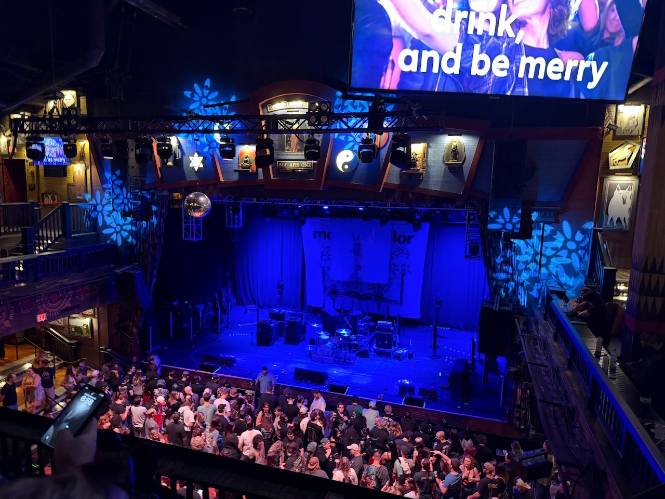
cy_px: 250
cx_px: 332
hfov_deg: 71.6
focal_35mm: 24
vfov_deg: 56.8
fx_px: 461
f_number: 1.78
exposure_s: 1/30
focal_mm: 6.76
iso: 800
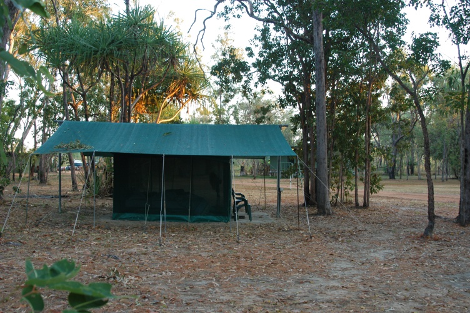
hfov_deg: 46.4
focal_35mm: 42
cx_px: 235
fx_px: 548
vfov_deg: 31.8
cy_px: 156
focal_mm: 28
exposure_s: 1/45
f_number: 5.6
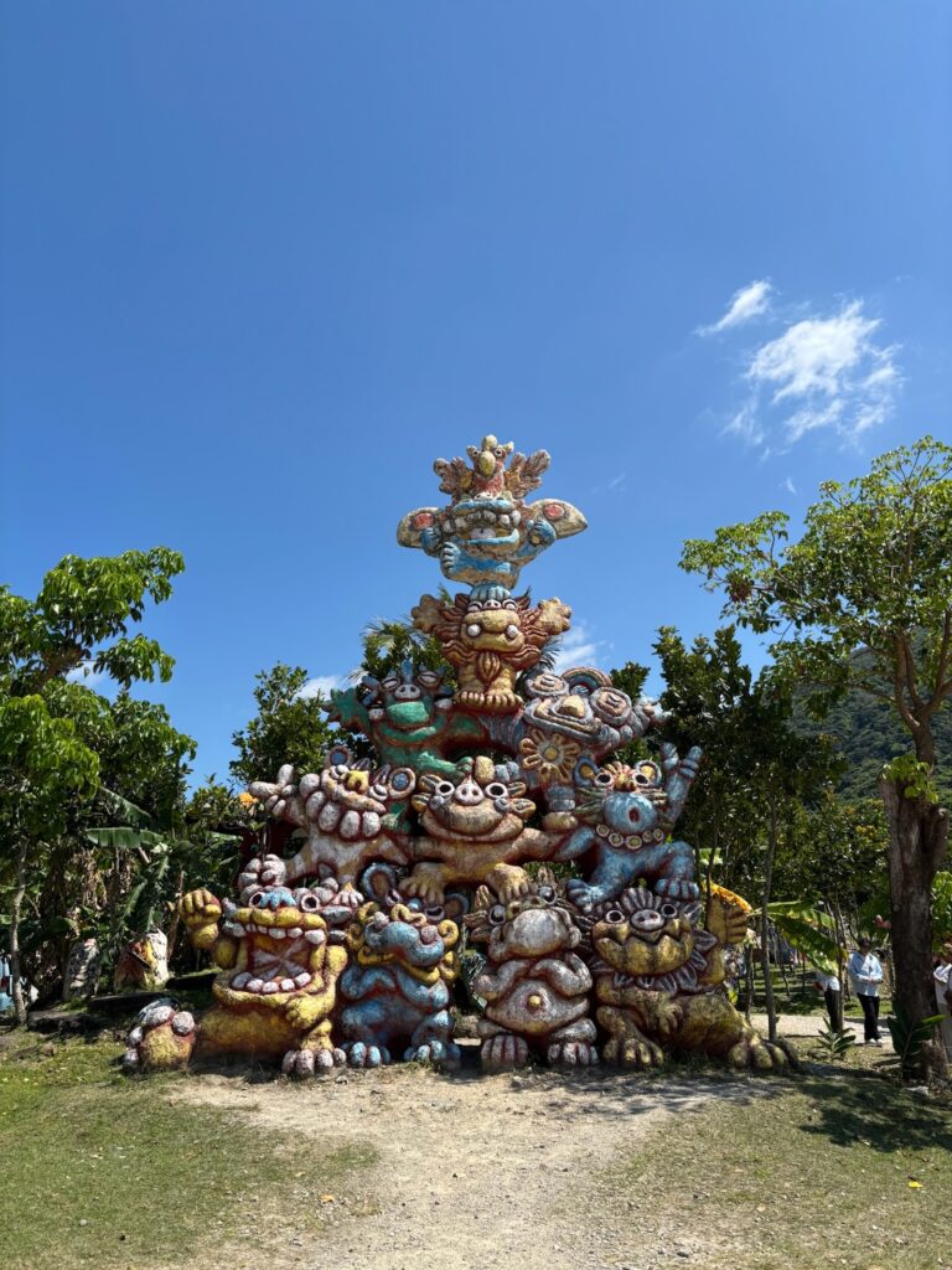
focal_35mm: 26
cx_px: 476
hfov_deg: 53.1
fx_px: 953
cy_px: 635
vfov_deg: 67.3
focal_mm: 5.96
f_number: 1.6
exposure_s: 1/2193
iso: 50
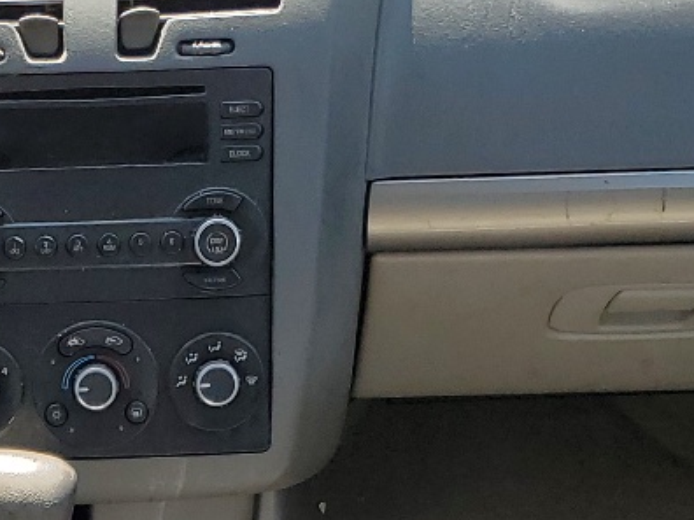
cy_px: 721
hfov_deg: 18.2
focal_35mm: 105
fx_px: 2105
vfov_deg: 13.5
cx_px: -19
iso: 50
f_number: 1.5
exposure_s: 1/667
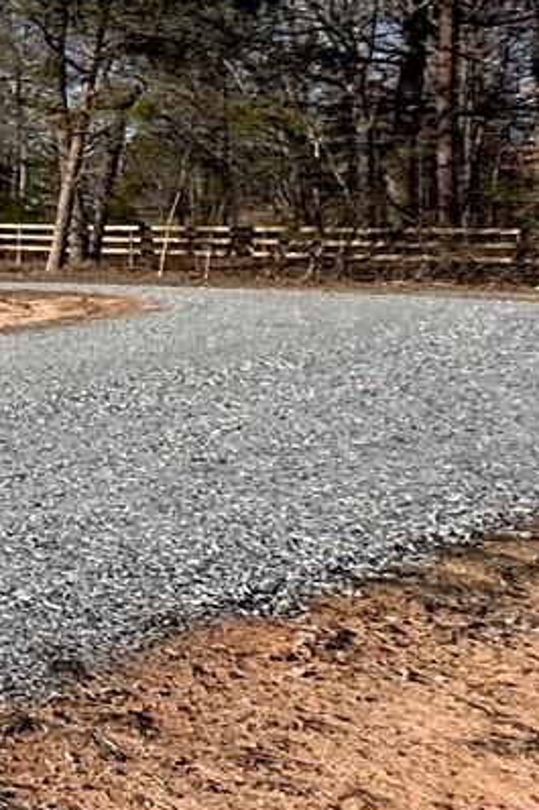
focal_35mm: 75
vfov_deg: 26.7
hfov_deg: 9.3
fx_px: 1686
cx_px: -1403
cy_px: 206
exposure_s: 1/2212
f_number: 2.2
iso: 50
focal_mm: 2.22
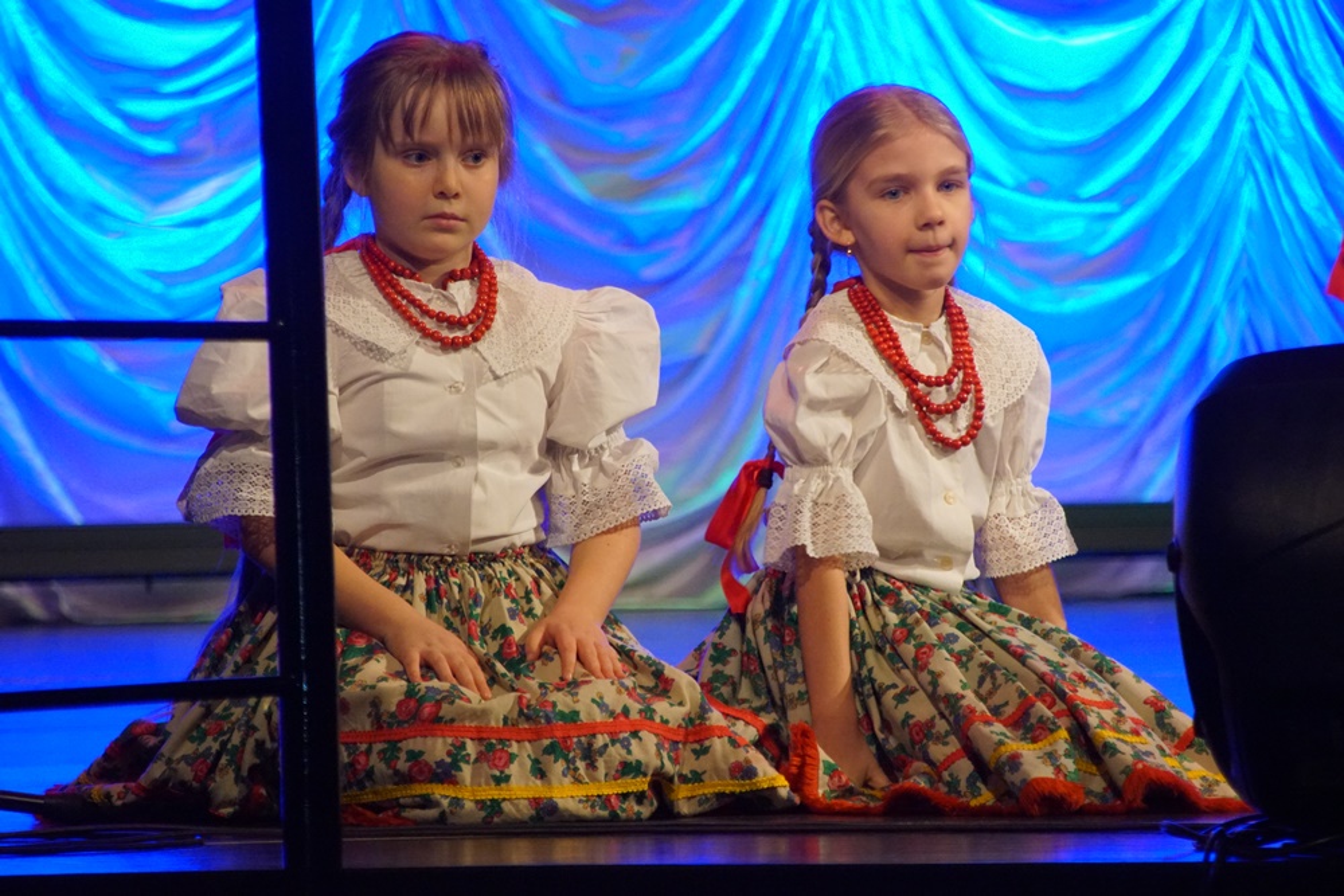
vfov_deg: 4.6
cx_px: 672
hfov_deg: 6.9
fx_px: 11201
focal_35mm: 300
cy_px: 448
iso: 3200
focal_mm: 200
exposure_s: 1/50
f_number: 6.3
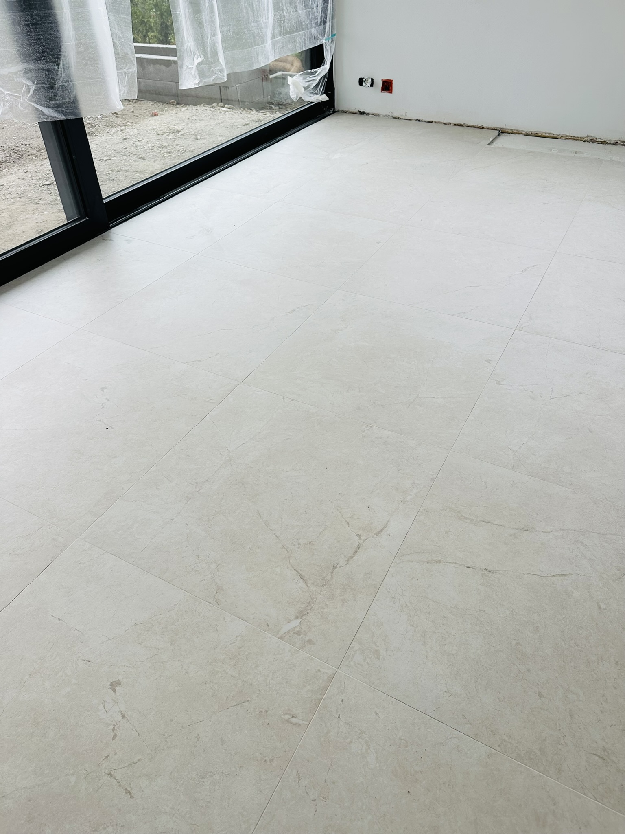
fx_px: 578
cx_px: 312
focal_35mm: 24
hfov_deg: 56.8
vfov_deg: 71.6
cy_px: 417
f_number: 1.78
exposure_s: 1/469
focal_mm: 6.86
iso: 80
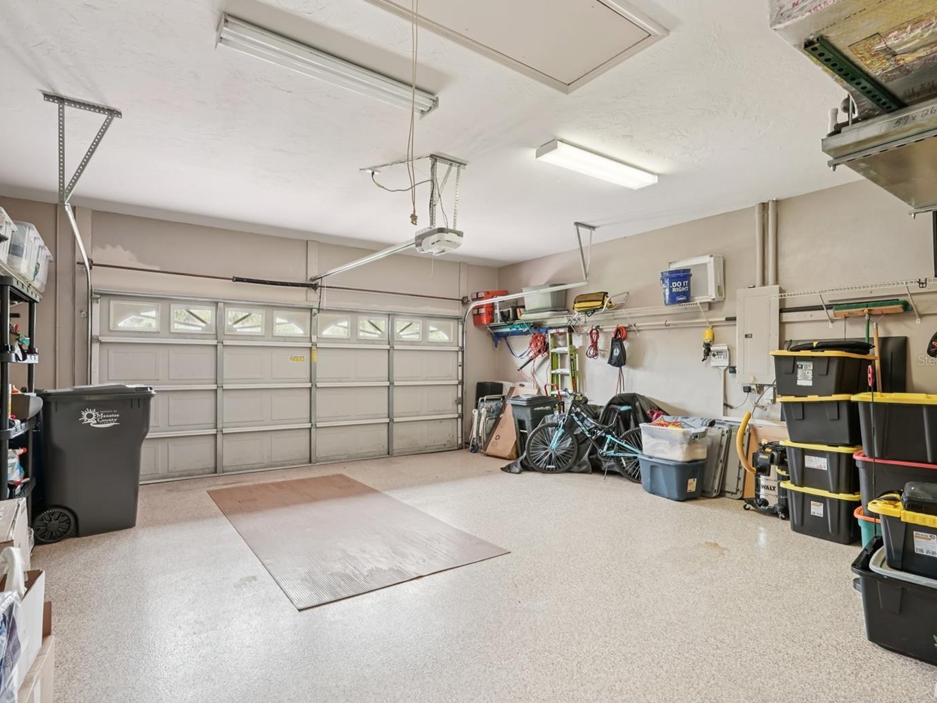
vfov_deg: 69.9
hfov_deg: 85.8
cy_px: 360
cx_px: 430
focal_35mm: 19
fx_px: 502
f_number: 8
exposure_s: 1/5
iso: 400
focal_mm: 16.5
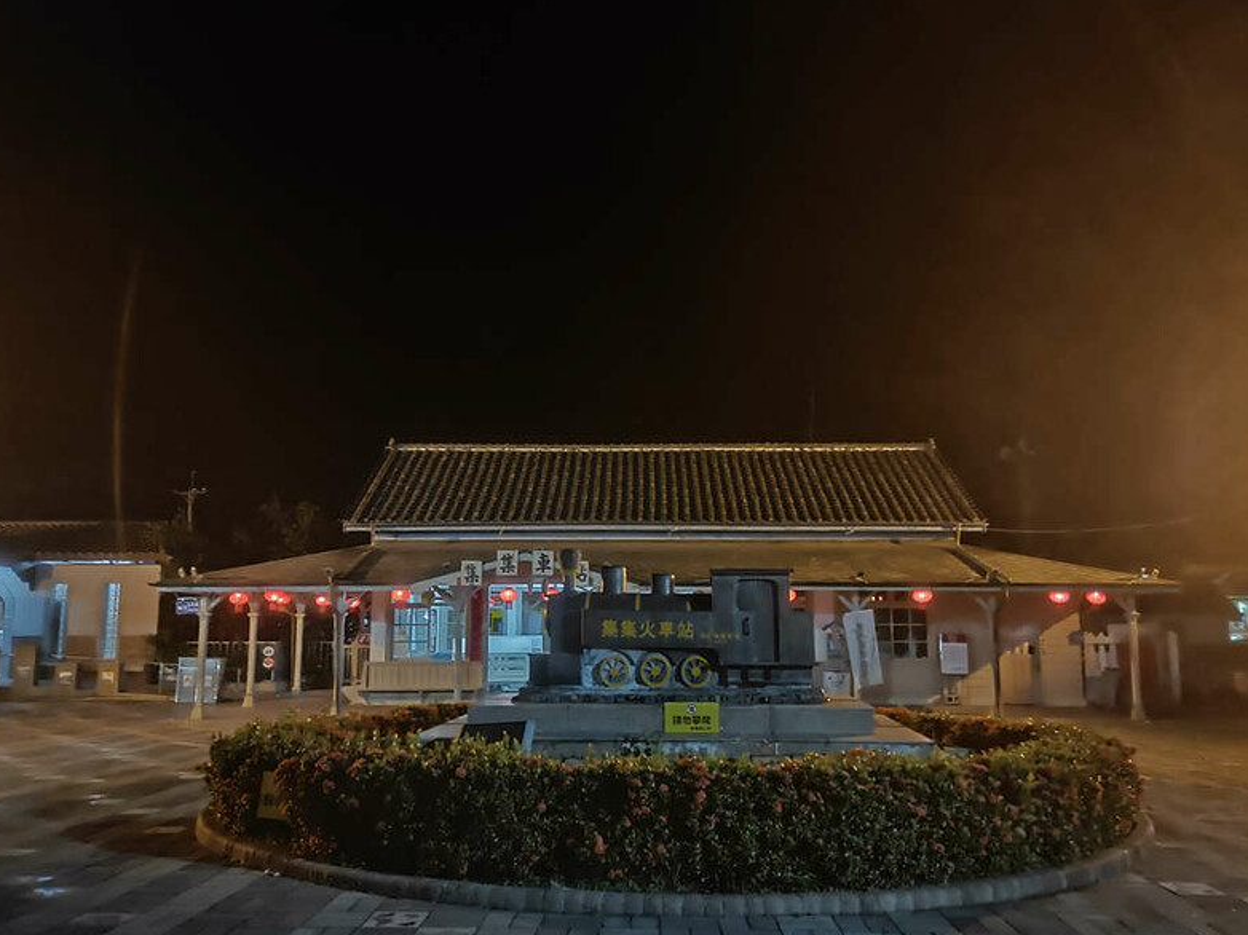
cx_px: 659
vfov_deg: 54.9
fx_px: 901
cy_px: 476
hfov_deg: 69.4
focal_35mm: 25
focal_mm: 3.97
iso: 3424
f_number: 1.7
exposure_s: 1
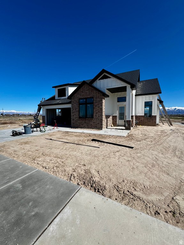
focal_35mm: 14
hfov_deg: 85.7
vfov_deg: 102.1
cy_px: 122
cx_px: 92
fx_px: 99
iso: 50
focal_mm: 2.22
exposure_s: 1/2985
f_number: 2.2
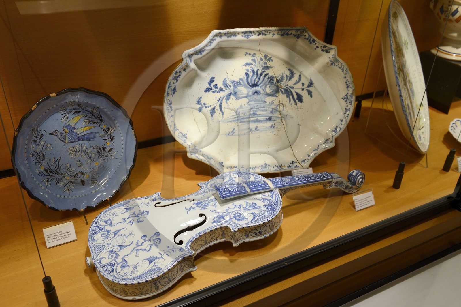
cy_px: 154
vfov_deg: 41.0
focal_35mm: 32
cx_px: 230
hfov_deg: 58.8
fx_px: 409
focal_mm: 32
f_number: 7.1
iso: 800
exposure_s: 1/100
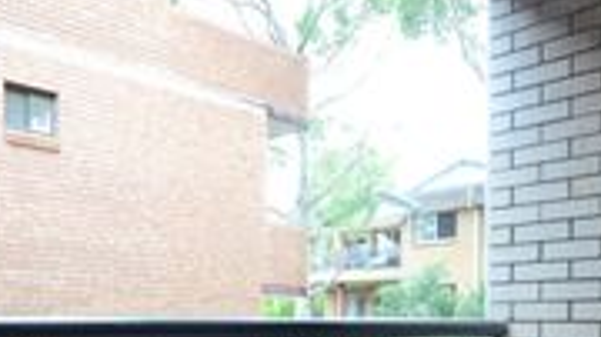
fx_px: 653
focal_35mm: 41
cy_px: 322
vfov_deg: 27.6
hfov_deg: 47.6
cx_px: 150
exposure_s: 1/100
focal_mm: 10
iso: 2000
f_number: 7.1
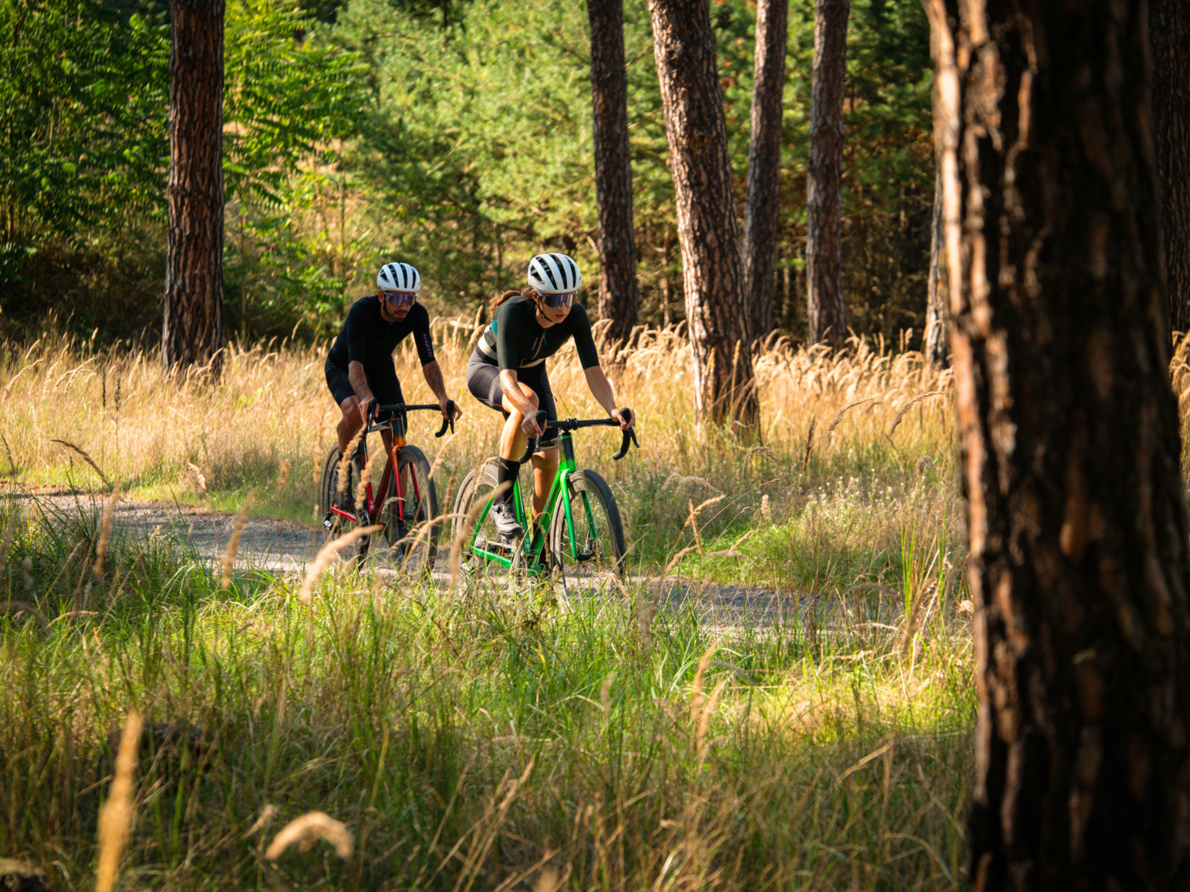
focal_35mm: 178
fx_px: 6119
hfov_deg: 11.1
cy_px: 446
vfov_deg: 8.3
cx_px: 595
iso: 500
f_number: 4
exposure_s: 1/1000
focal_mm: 89
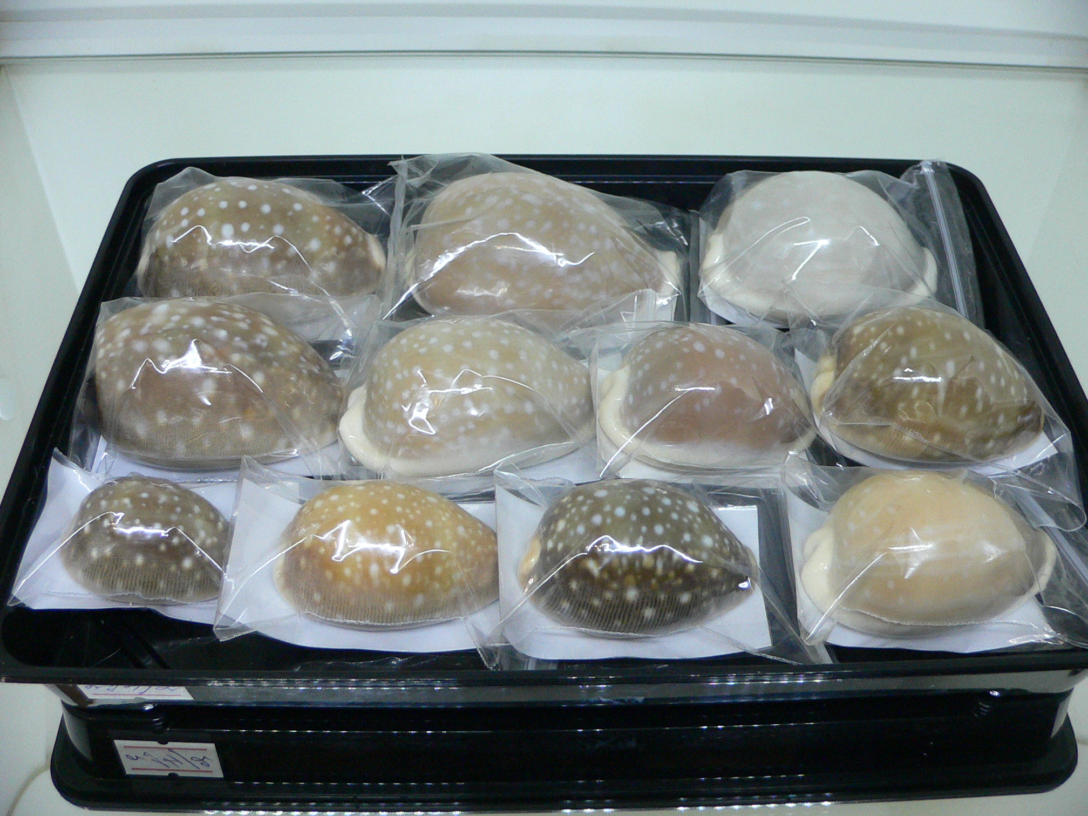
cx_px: 544
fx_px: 1100
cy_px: 408
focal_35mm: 35
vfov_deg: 40.7
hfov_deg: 52.6
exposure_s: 1/60
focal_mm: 4.6
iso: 200
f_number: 2.8
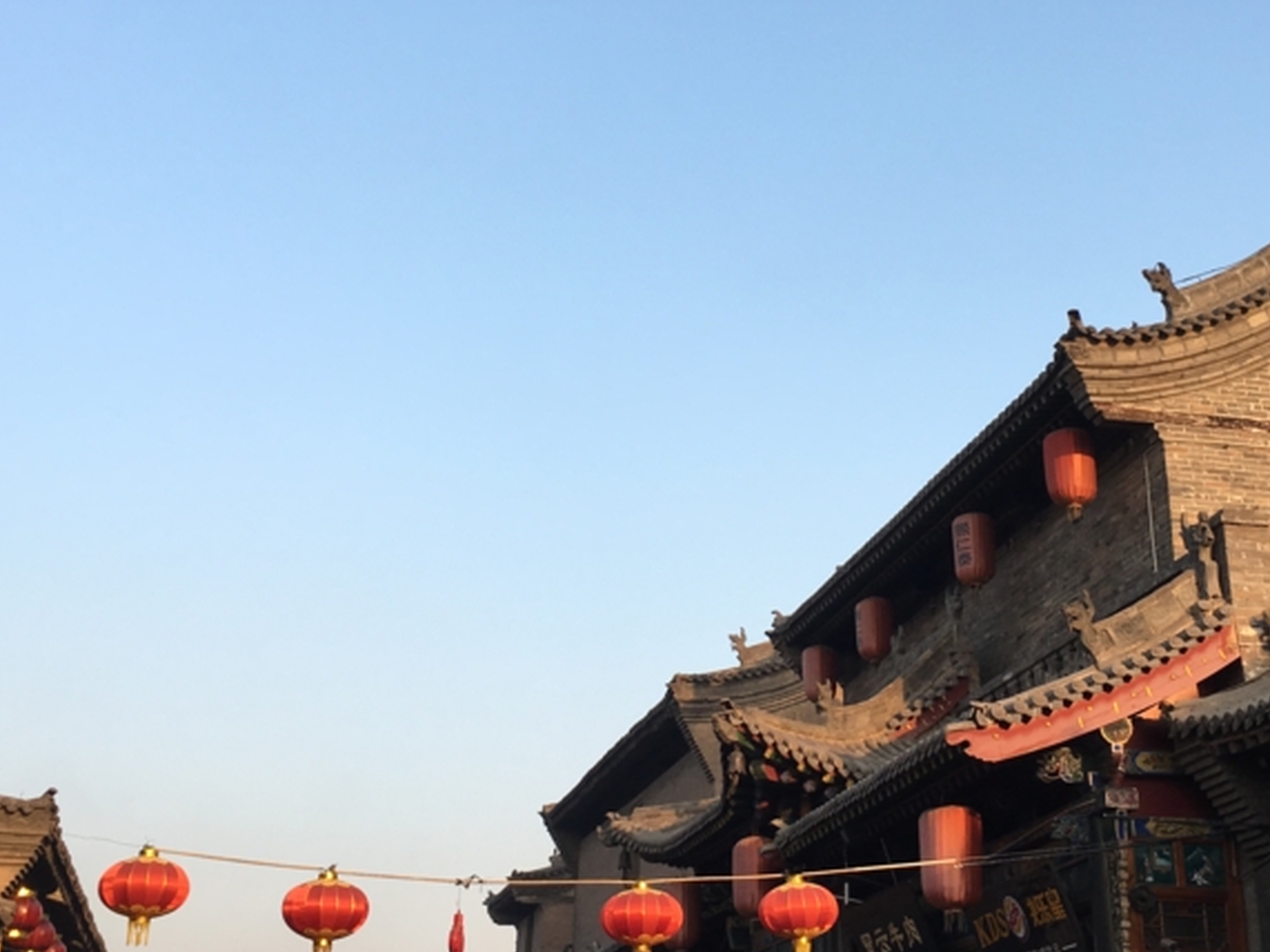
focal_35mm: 52
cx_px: 750
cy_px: 403
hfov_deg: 36.7
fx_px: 1907
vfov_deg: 28.0
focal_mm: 4.15
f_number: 2.2
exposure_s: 1/481
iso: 25
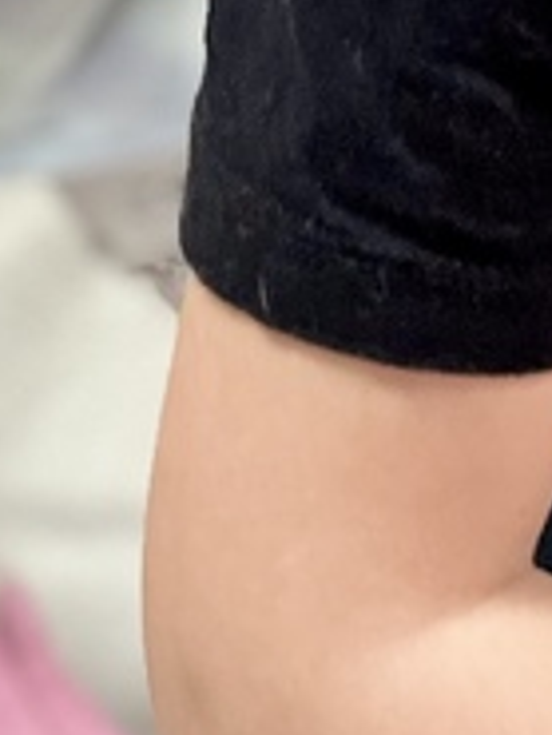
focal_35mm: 133
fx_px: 2825
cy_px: -433
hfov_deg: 9.4
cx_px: 1489
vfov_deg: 13.7
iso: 160
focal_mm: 6.86
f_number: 1.78
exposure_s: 1/60
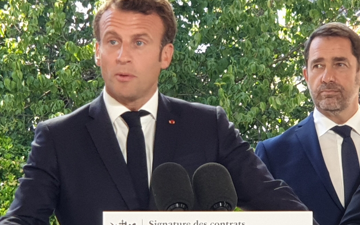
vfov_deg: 23.1
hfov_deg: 36.3
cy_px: 102
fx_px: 549
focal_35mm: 56
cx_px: 179
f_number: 2.4
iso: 50
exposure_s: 1/100
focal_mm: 6
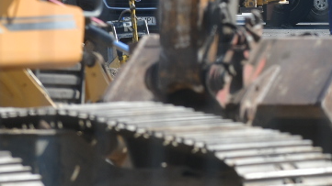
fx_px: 8283
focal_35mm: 941
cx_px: 391
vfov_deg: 1.3
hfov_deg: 2.3
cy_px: 15
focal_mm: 200
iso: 100
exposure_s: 1/500
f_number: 6.3
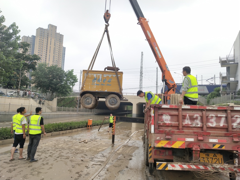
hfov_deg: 60.0
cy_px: 90
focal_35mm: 30
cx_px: 120
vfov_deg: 46.8
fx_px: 208
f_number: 1.8
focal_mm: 3.95
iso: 95
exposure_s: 1/964
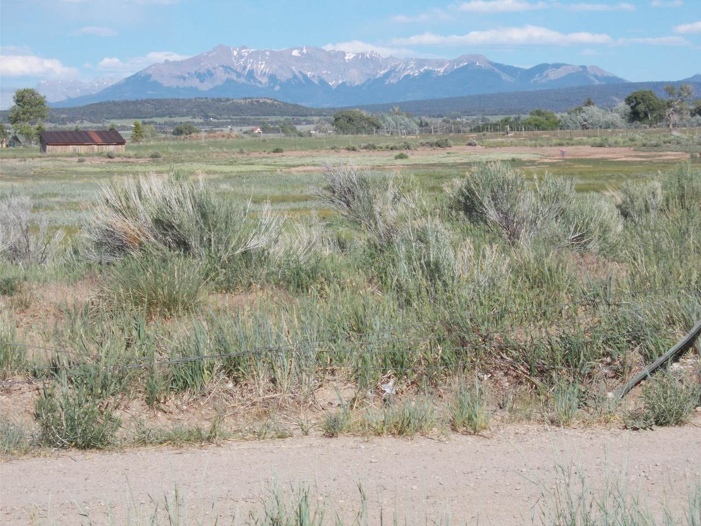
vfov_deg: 11.4
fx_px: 2633
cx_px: 350
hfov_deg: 15.2
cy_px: 263
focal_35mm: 130
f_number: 6.5
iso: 80
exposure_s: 1/250
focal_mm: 23
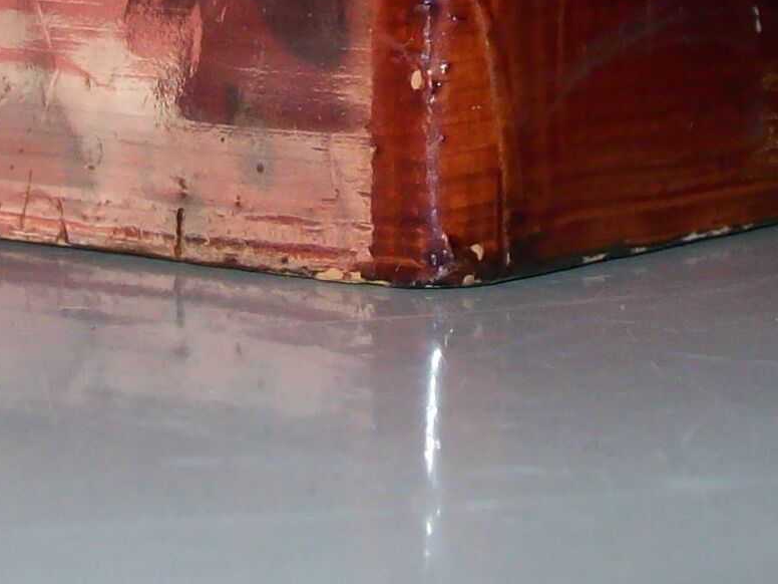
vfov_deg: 11.0
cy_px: -142
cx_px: 362
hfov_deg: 14.9
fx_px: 2967
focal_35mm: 132
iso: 80
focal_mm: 6
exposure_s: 1/64
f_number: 2.7
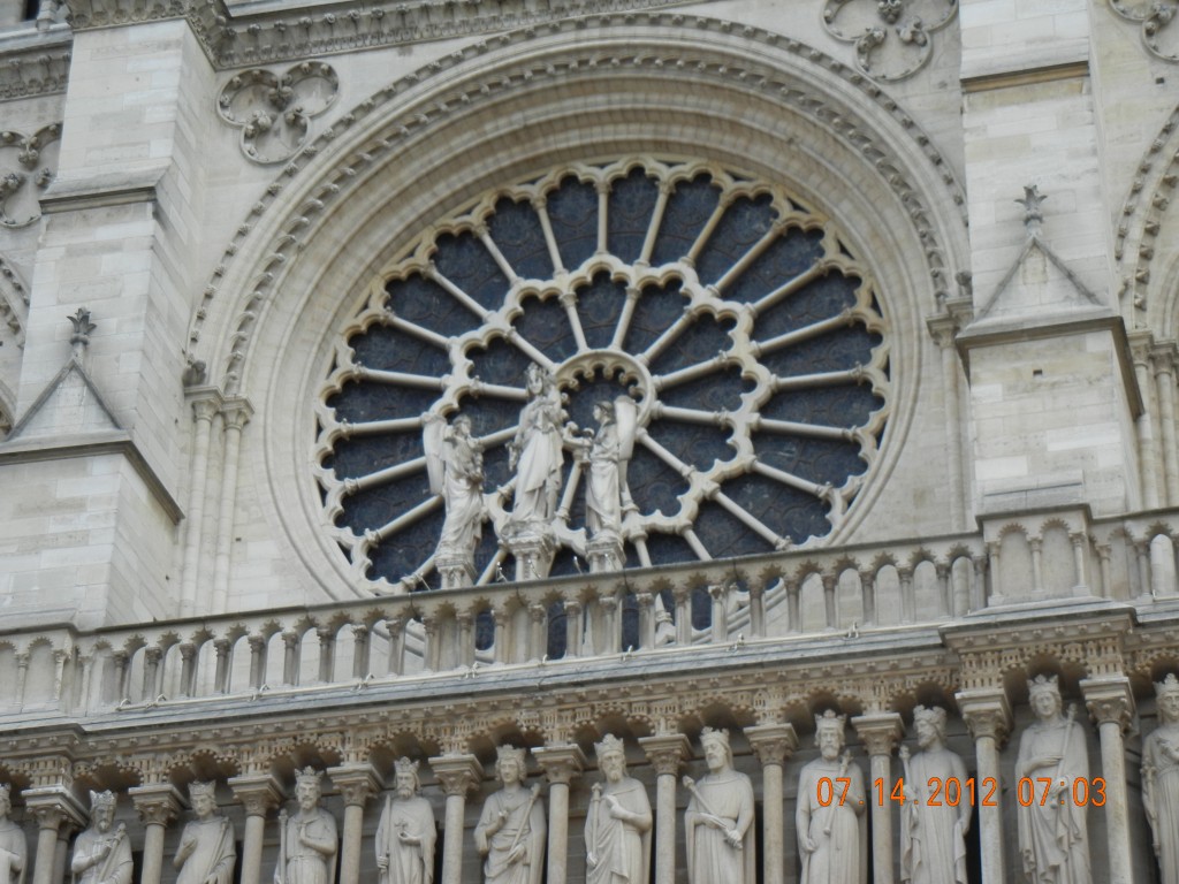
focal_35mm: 89
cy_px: 442
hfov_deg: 22.0
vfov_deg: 16.6
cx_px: 590
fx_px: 3031
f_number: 4.4
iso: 160
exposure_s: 1/396
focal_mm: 16
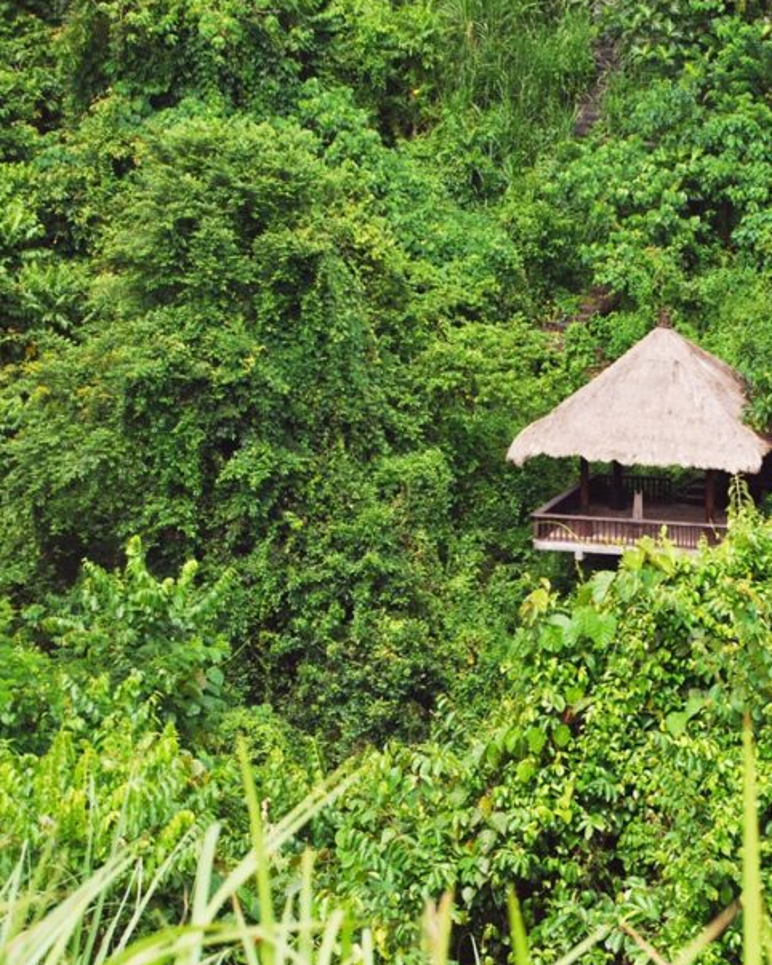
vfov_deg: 14.6
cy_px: 434
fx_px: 3762
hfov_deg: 11.7
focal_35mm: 132
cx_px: 615
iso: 100
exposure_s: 1/160
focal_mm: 55
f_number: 6.3
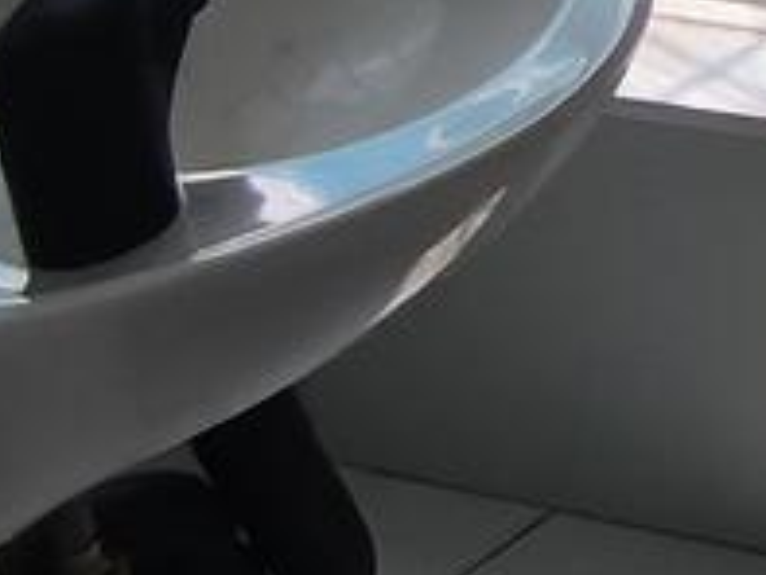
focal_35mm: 69
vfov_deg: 18.2
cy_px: -361
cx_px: 1256
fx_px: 1528
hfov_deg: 21.6
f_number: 2.2
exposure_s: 1/178
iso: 100
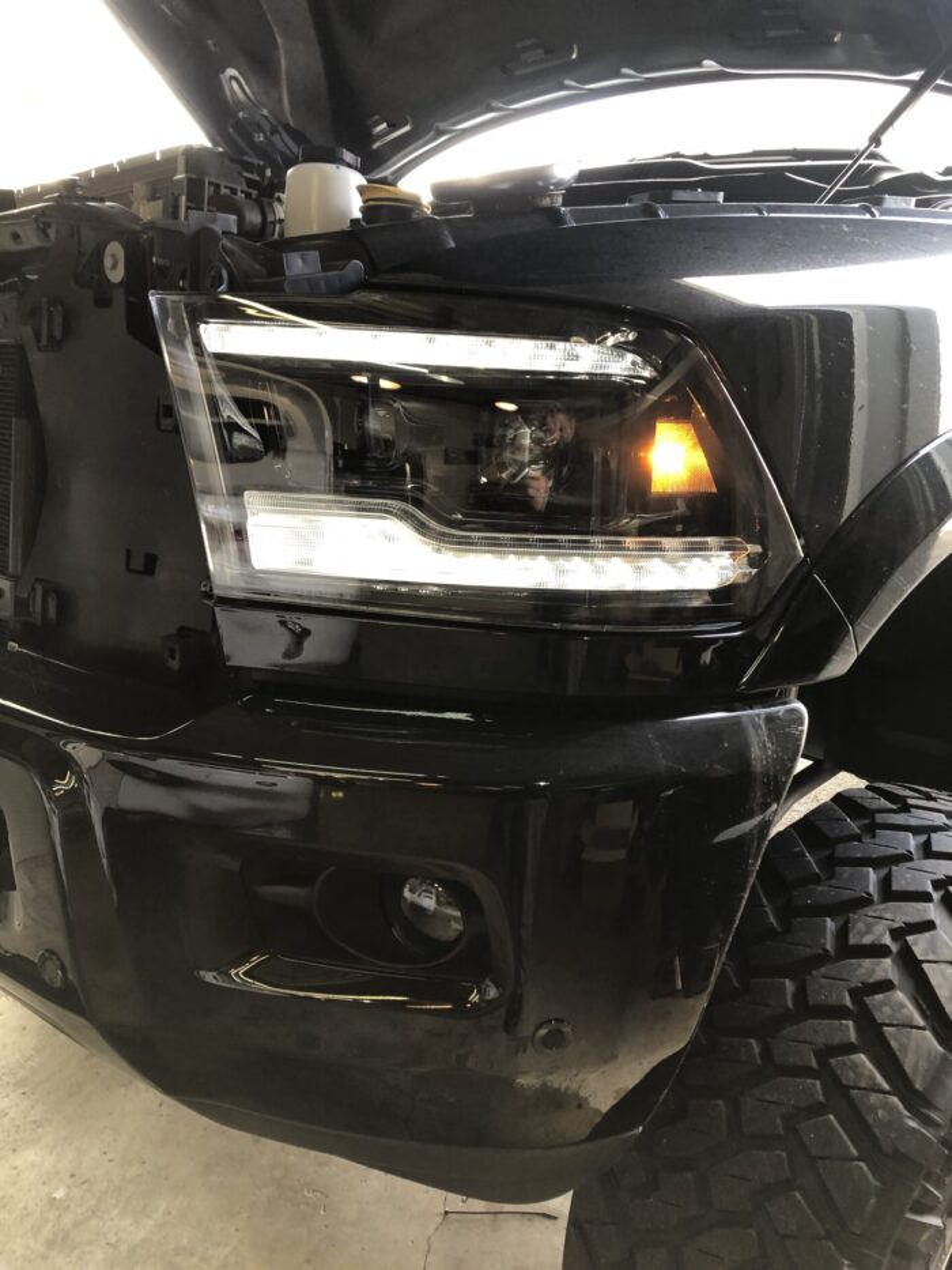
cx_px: 476
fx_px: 1026
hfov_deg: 49.8
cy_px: 635
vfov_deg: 63.4
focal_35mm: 28
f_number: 1.8
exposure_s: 1/20
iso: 40
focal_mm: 3.99
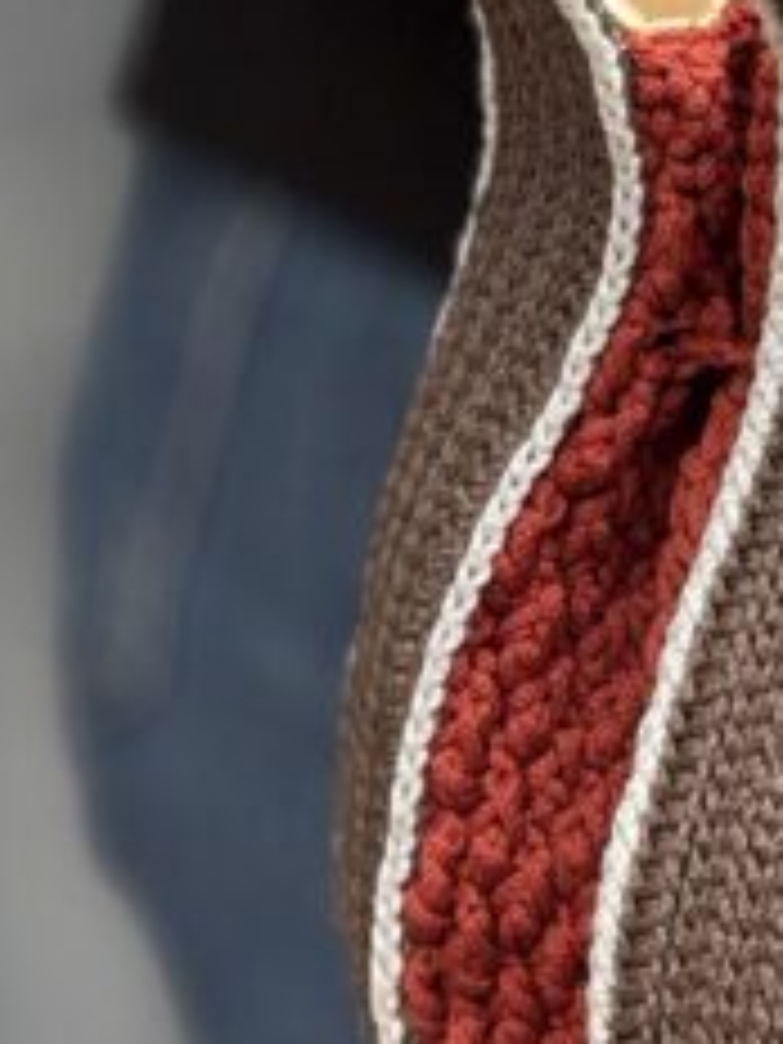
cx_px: 1161
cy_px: 338
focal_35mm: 414
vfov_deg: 4.8
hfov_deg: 3.6
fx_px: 12486
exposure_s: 1/234
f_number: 2.8
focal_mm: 15.66
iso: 64
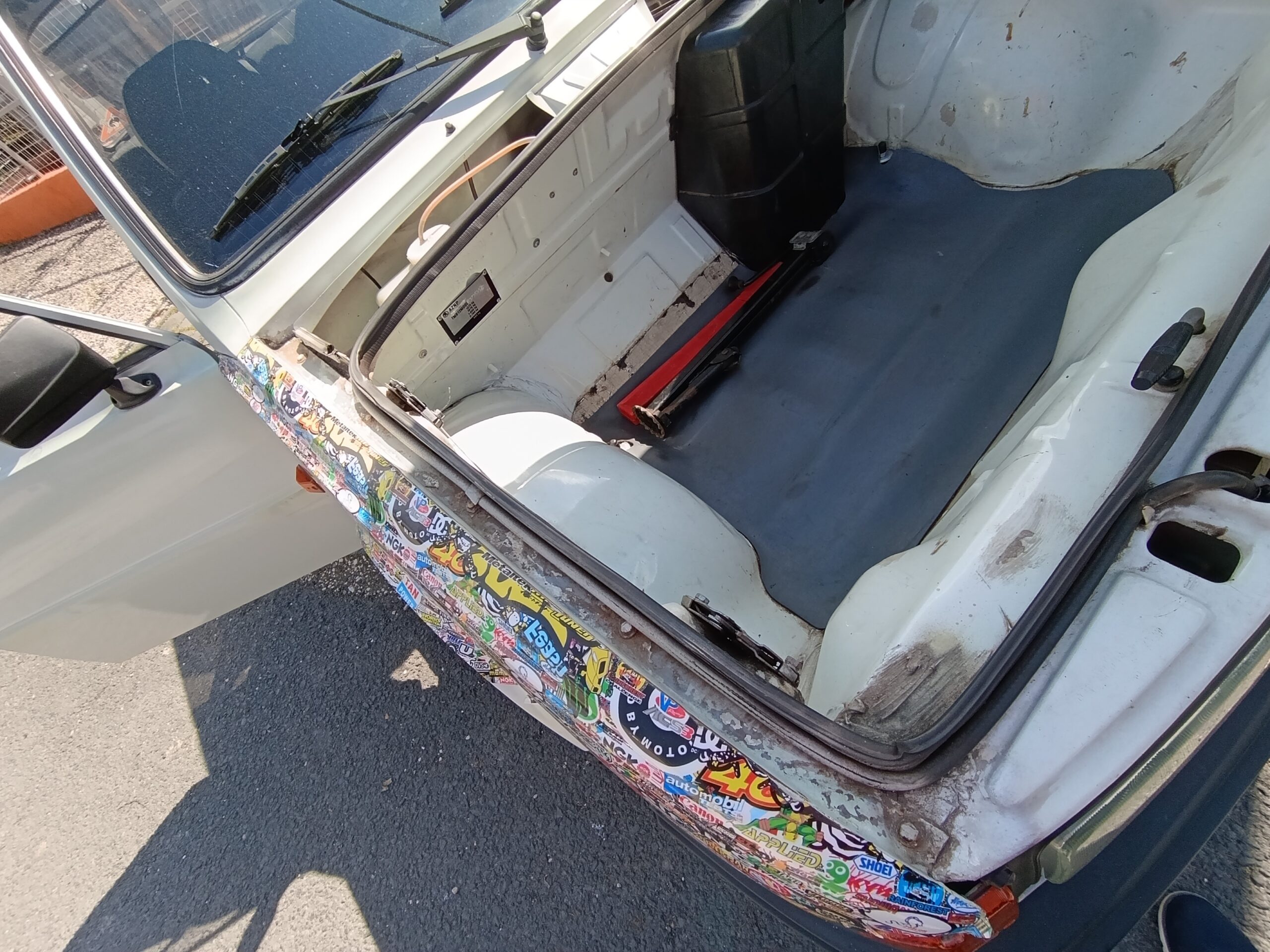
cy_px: 476
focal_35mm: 16
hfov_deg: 94.5
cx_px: 635
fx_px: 587
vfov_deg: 78.1
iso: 50
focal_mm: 1.65
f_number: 2.2
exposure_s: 1/313
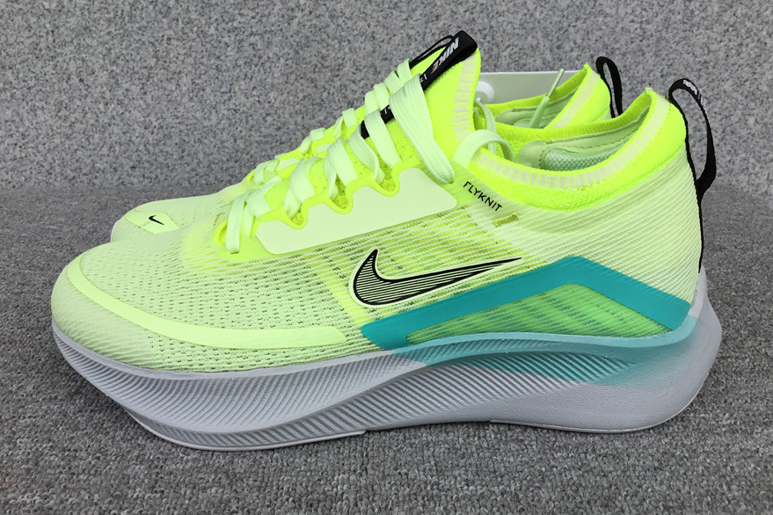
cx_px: 392
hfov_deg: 57.2
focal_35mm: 33
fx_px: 709
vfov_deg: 40.0
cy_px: 241
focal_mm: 3.3
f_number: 2.4
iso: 25
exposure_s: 1/936
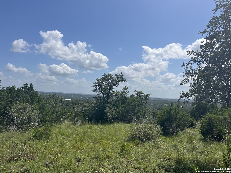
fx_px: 174
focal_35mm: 26
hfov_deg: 67.3
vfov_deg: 53.1
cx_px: 116
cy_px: 86
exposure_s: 1/6494
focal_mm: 5.1
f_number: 1.6
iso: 50
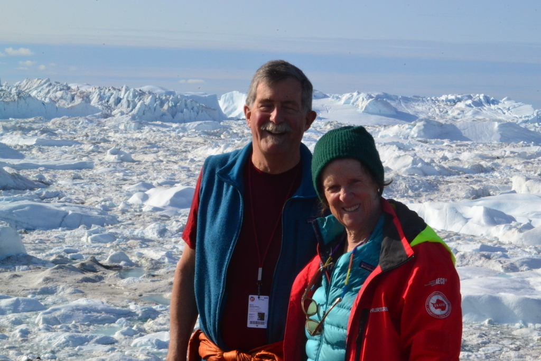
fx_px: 1240
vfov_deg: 16.6
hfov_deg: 24.6
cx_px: 270
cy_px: 180
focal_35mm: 82
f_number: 36
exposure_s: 1/200
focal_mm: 55
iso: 1600
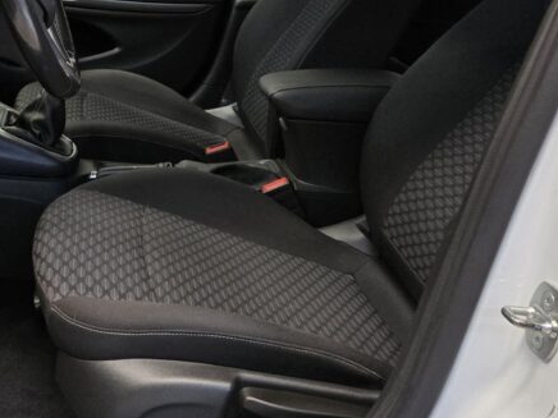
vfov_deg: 26.7
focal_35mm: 54
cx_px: 60
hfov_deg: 33.7
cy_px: 101
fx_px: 870
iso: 200
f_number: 1.8
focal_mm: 5.4
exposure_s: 1/100
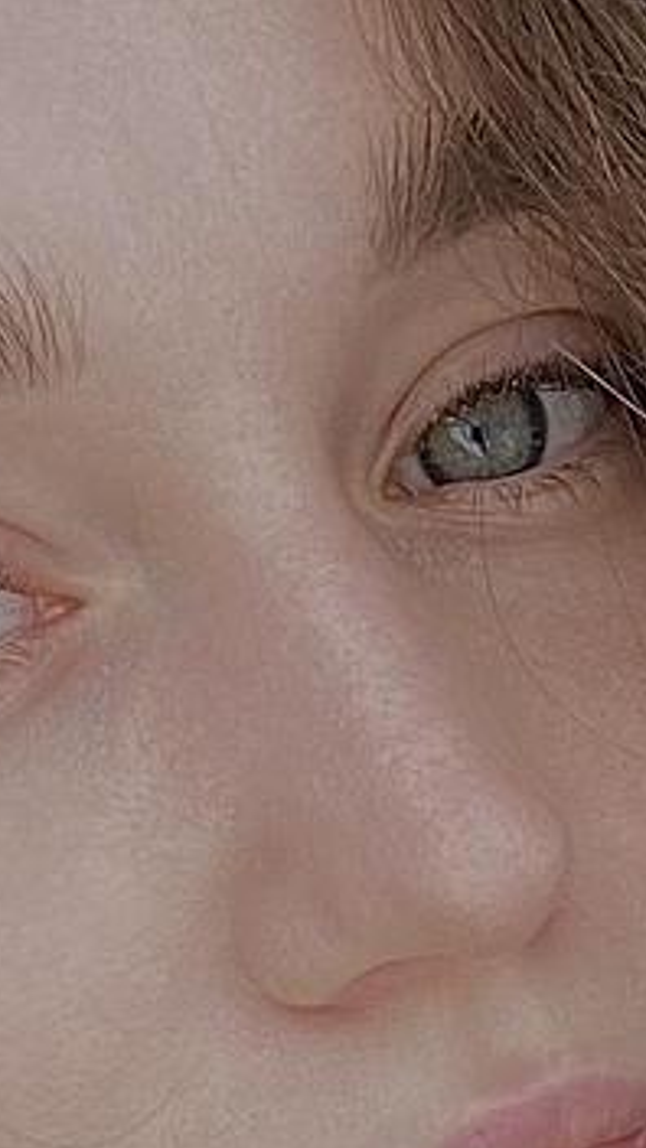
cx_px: 418
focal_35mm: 119
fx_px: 3624
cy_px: 1605
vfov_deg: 16.7
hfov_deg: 10.2
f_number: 2.2
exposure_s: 1/158
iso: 25
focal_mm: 2.71
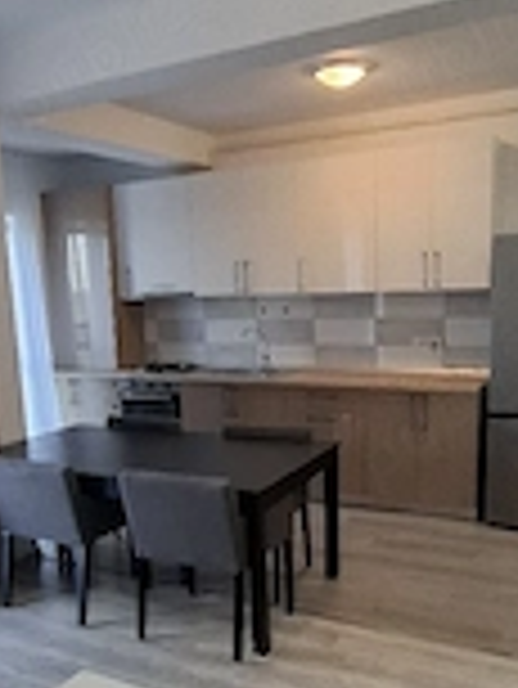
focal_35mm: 34
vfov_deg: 53.4
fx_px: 677
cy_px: 427
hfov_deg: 41.8
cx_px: 243
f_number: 2.2
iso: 160
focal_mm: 1.74
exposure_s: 1/50
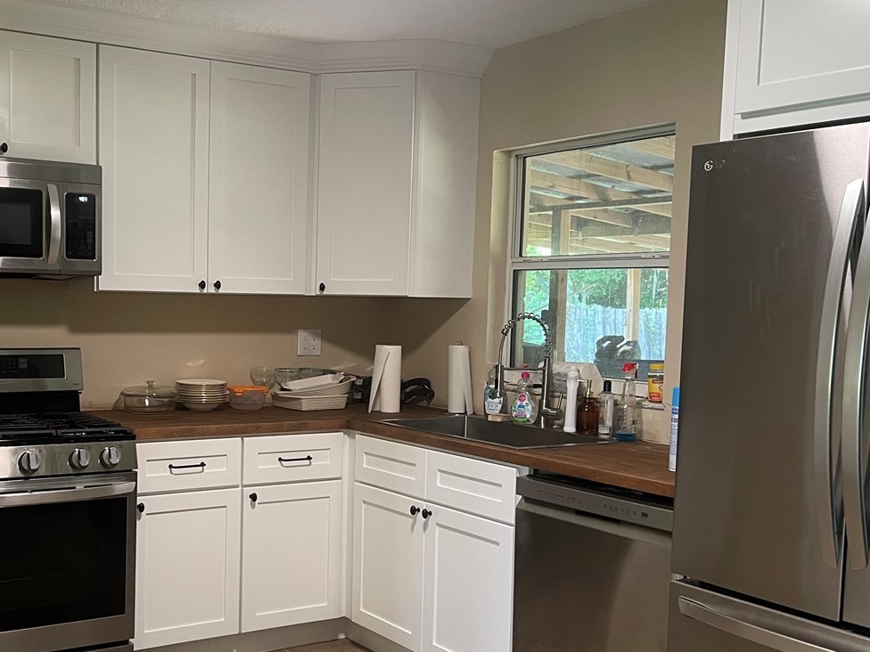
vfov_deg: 35.1
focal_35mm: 41
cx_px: 277
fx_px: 1030
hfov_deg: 45.0
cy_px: 376
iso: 250
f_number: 1.6
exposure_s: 1/60
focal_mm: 5.1
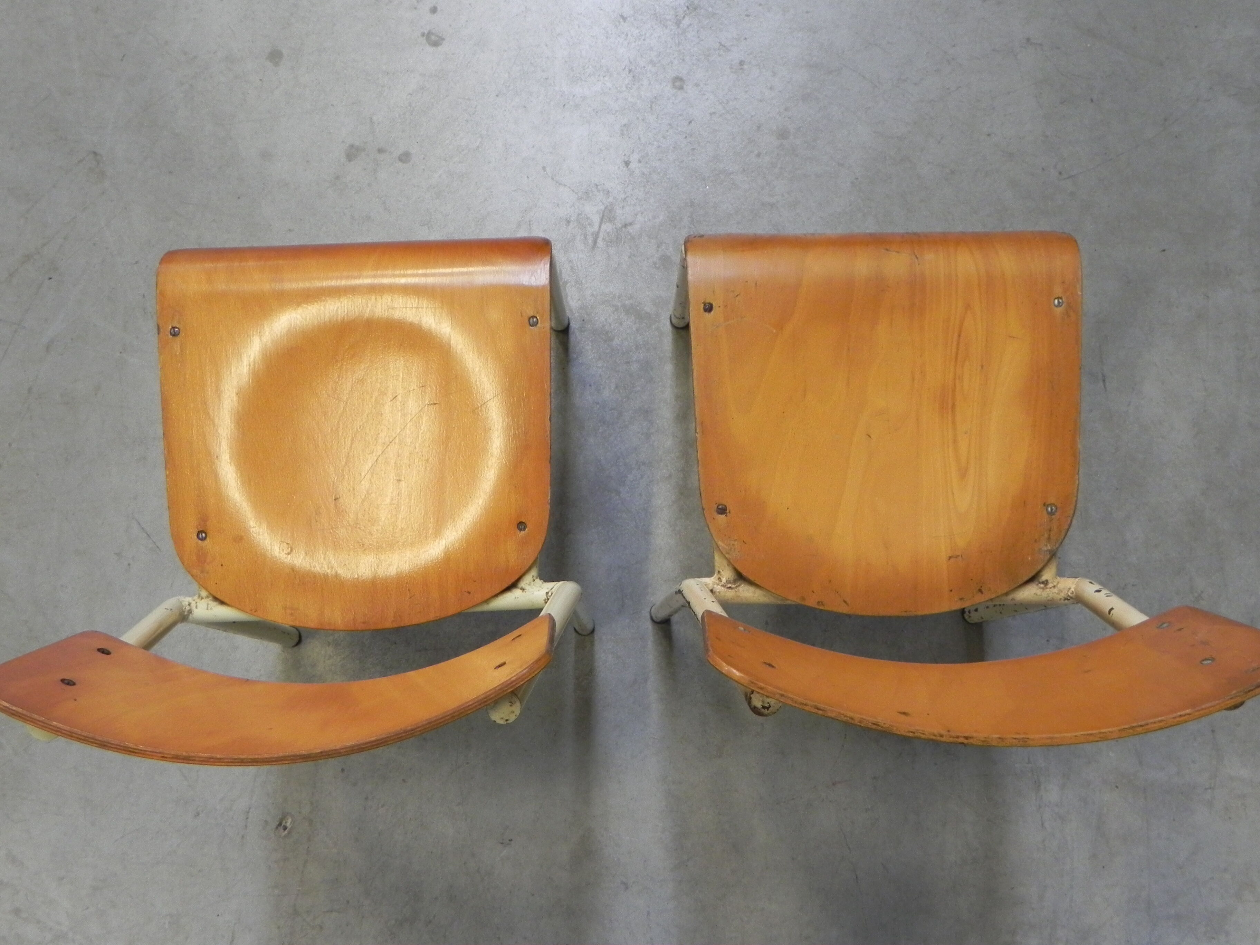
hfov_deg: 55.4
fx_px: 1201
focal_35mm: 33
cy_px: 472
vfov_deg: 42.9
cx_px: 630
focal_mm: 5.9
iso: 400
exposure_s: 1/21.8
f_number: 2.8
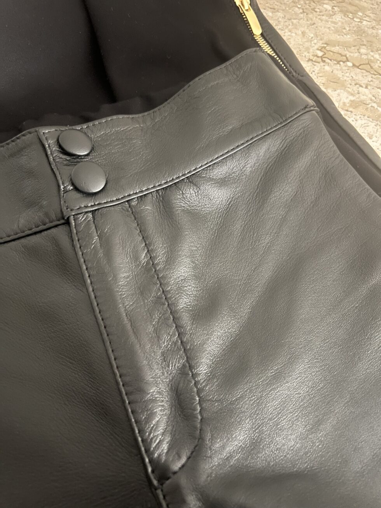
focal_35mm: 26
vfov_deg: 67.3
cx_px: 190
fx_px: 382
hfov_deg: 53.1
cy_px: 254
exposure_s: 1/17
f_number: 1.5
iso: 640
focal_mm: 5.7
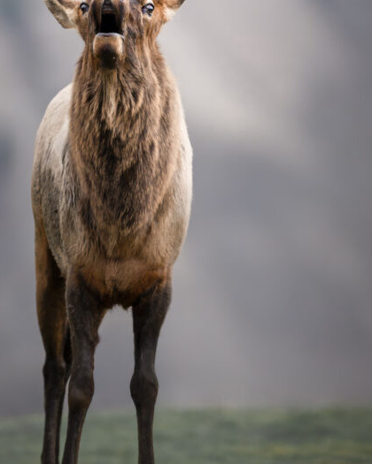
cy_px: 150
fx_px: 10074
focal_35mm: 732
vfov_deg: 2.6
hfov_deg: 2.1
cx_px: 116
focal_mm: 400
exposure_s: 1/400
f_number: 2.8
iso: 1100
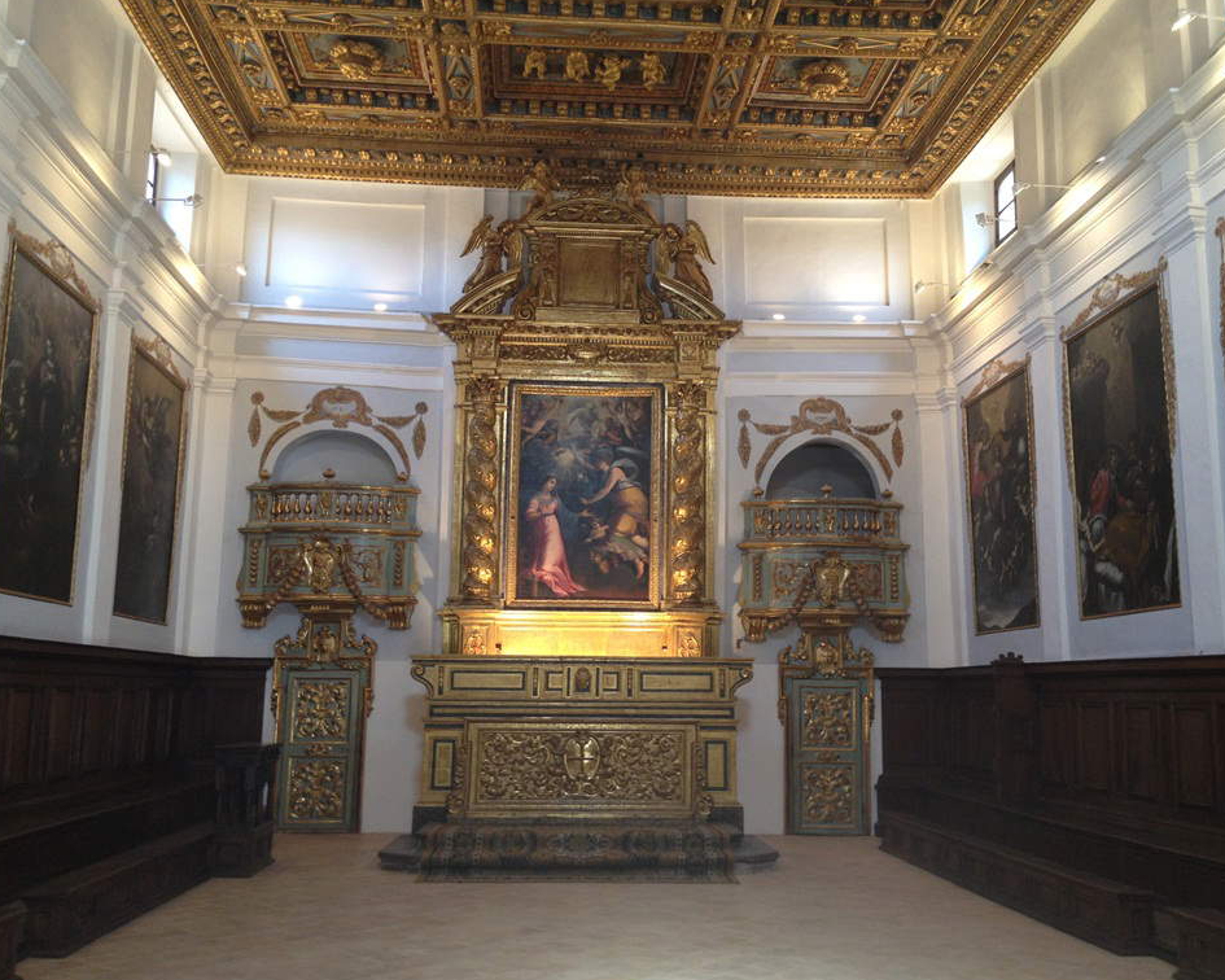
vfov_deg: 40.1
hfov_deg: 49.1
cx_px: 651
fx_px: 1341
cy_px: 491
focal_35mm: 37
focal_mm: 4.28
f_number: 2.4
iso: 100
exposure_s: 1/20
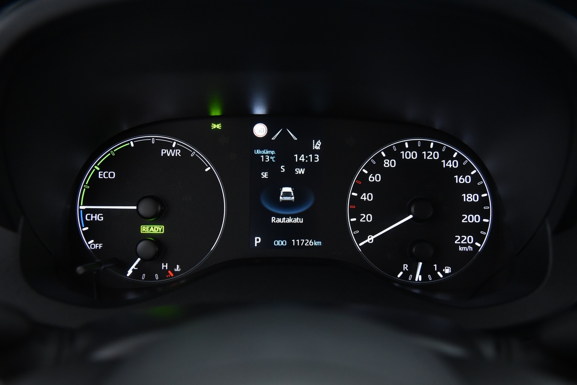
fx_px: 609
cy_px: 192
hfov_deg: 50.7
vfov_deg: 35.1
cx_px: 288
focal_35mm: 38
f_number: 4
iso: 4000
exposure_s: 1/25
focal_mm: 38
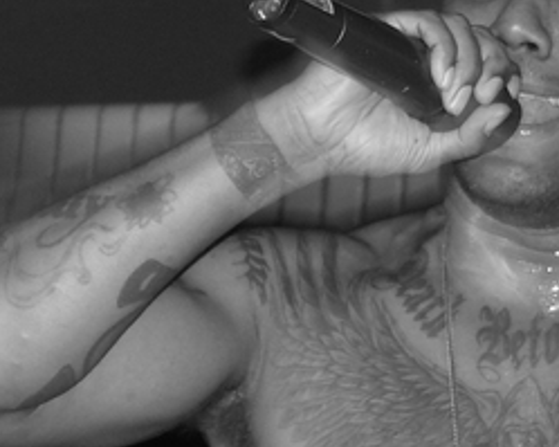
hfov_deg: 6.3
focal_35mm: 307
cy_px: -52
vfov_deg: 5.0
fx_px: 5077
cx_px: 332
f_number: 3.2
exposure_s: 1/10
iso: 250
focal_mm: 20.7
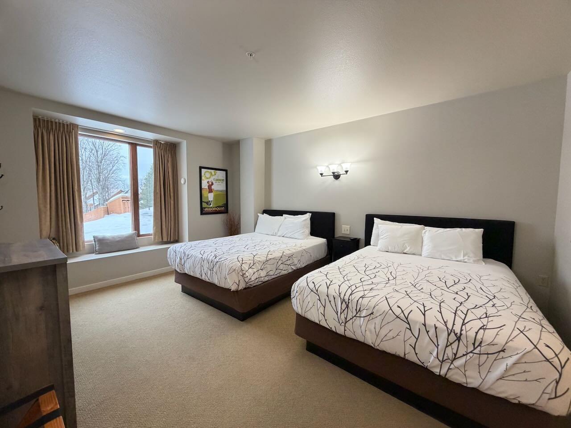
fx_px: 231
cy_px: 214
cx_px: 286
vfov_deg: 85.7
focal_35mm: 14
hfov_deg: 102.1
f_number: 2.2
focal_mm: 2.22
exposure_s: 1/60
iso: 250
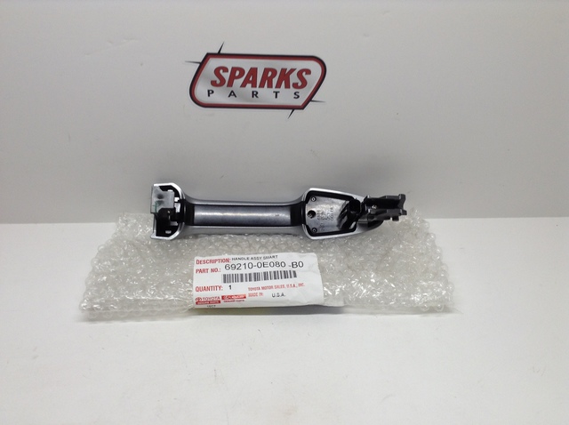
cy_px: 212
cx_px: 284
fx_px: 542
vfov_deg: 42.8
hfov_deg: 55.4
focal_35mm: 33
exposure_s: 1/40
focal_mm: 3.3
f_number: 2.4
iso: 32
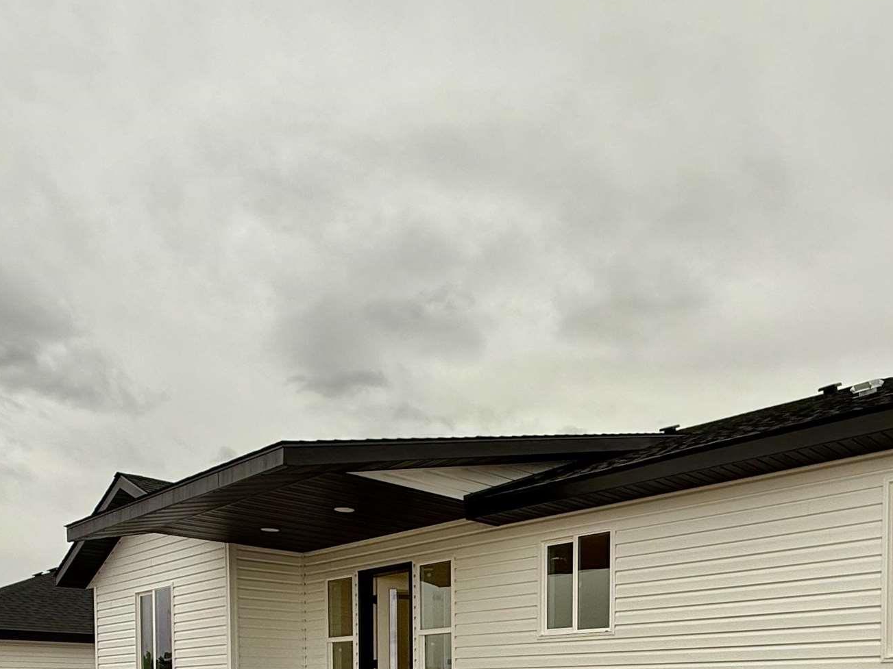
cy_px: 723
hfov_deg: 53.6
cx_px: 633
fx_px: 851
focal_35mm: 33
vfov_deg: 36.7
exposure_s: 1/240
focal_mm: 2.22
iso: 50
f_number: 2.2
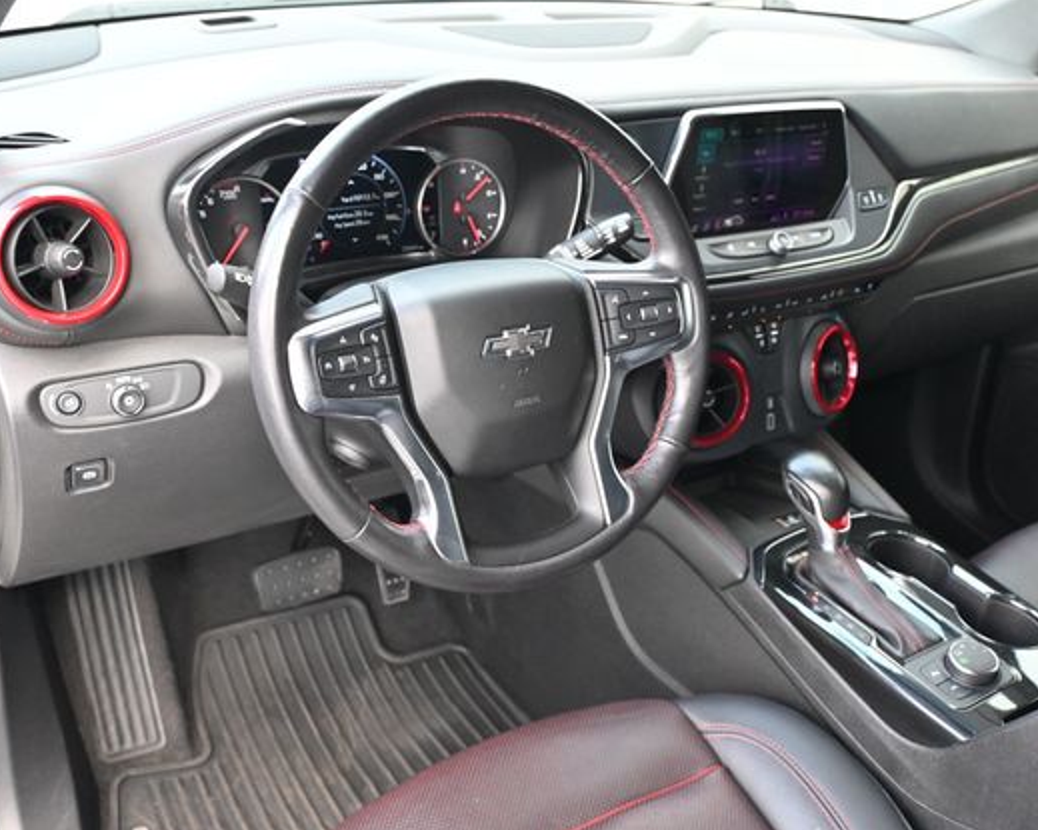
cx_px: 562
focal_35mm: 37
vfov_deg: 39.8
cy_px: 410
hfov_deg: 48.7
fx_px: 1145
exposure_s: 1/125
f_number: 4
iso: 1600
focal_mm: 21.5
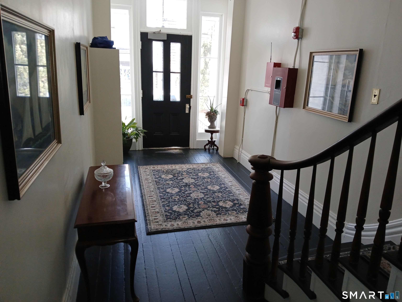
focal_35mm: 26
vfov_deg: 53.1
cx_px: 201
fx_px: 302
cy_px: 151
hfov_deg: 67.3
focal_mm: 3.98
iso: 64
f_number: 1.8
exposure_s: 1/50
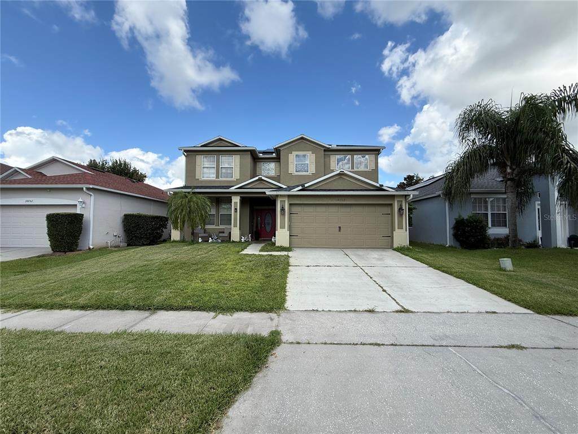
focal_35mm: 14
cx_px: 289
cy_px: 217
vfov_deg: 85.7
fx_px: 234
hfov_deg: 102.1
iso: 50
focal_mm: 2.22
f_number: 2.2
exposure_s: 1/1189
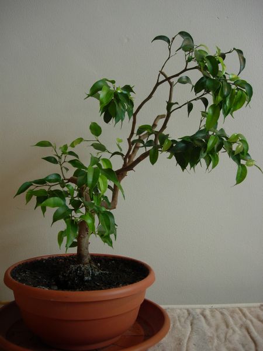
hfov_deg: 37.7
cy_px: 176
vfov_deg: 49.0
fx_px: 385
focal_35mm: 38
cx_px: 132
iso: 79
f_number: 2.8
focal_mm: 7.8
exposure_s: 1/43.9
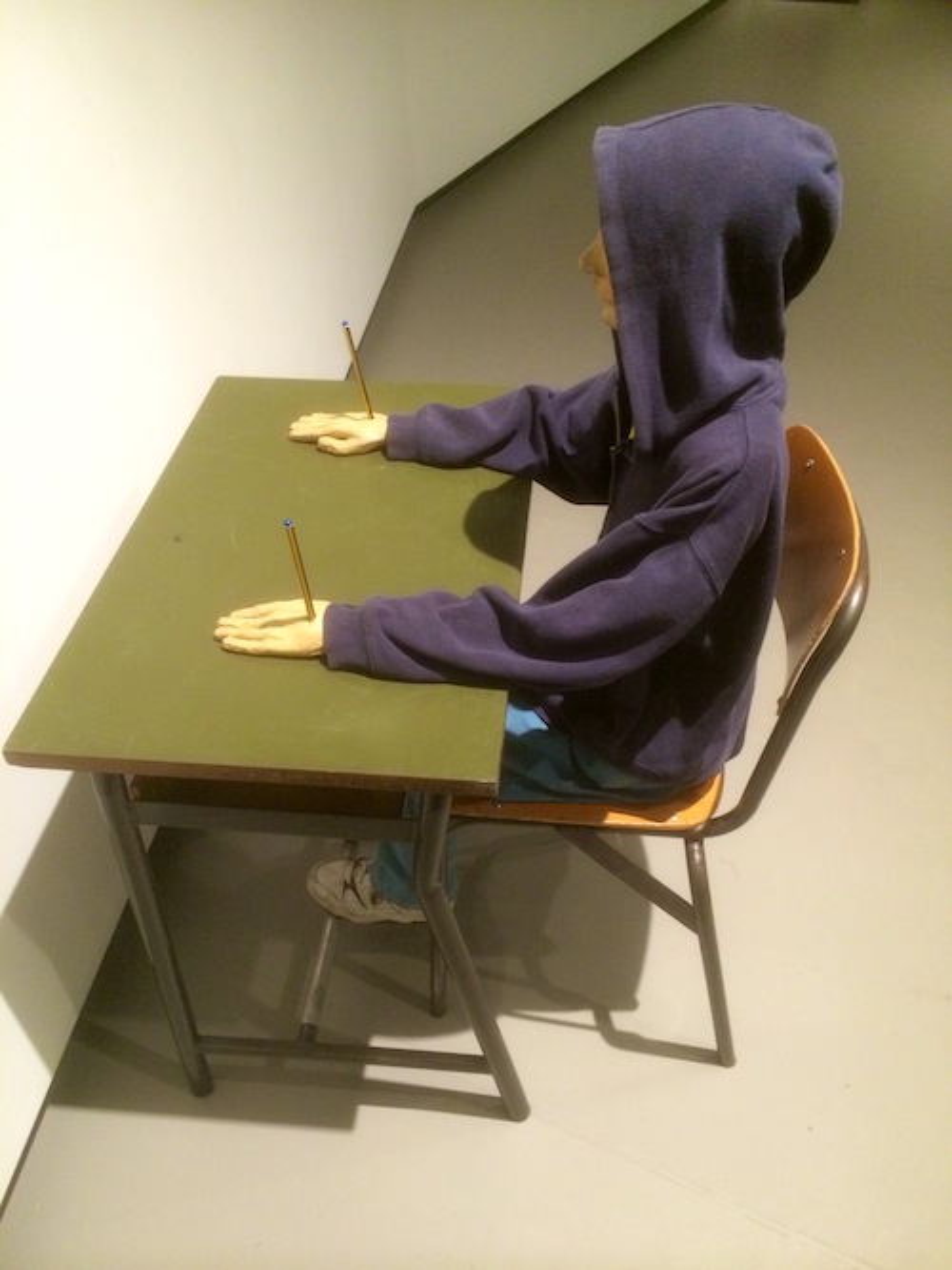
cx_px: 476
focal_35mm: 30
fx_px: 1100
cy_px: 635
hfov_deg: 46.8
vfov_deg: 60.0
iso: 320
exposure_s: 1/15
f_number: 2.2
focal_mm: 4.12
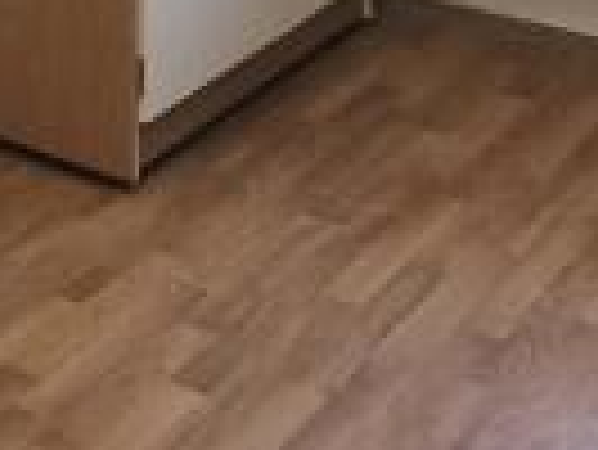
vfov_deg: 12.1
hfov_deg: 19.5
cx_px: 171
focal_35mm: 100
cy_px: -598
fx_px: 1729
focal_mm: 2.2
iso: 80
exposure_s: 1/100
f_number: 2.2
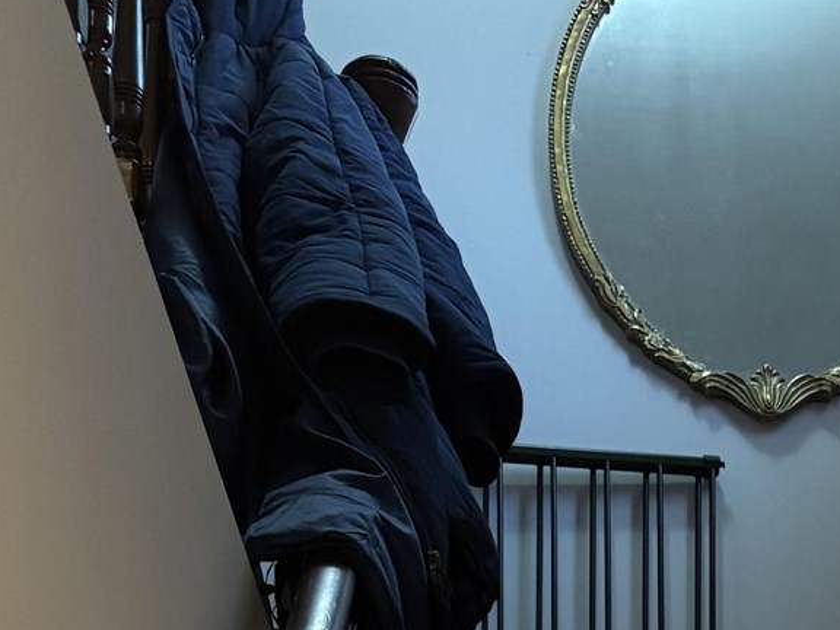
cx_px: 976
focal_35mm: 104
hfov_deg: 18.1
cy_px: 1544
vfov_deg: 11.5
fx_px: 2524
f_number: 1.6
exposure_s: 1/60
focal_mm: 5.96
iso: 250
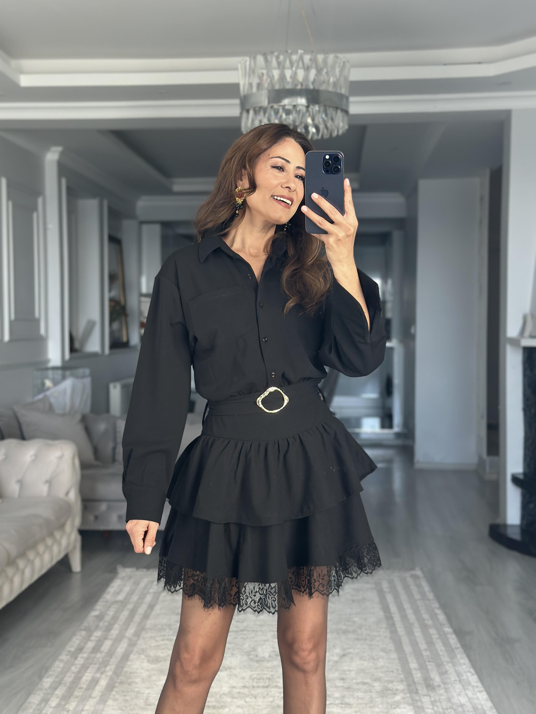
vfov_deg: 39.7
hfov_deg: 30.3
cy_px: 357
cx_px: 268
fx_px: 991
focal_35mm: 48
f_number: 1.78
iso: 80
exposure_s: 1/172
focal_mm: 6.86
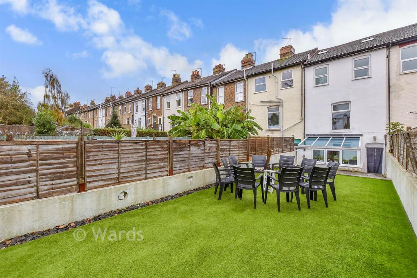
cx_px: 208
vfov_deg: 77.3
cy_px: 139
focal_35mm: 15
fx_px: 174
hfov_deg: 100.4
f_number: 8
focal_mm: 10
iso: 320
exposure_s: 1/160
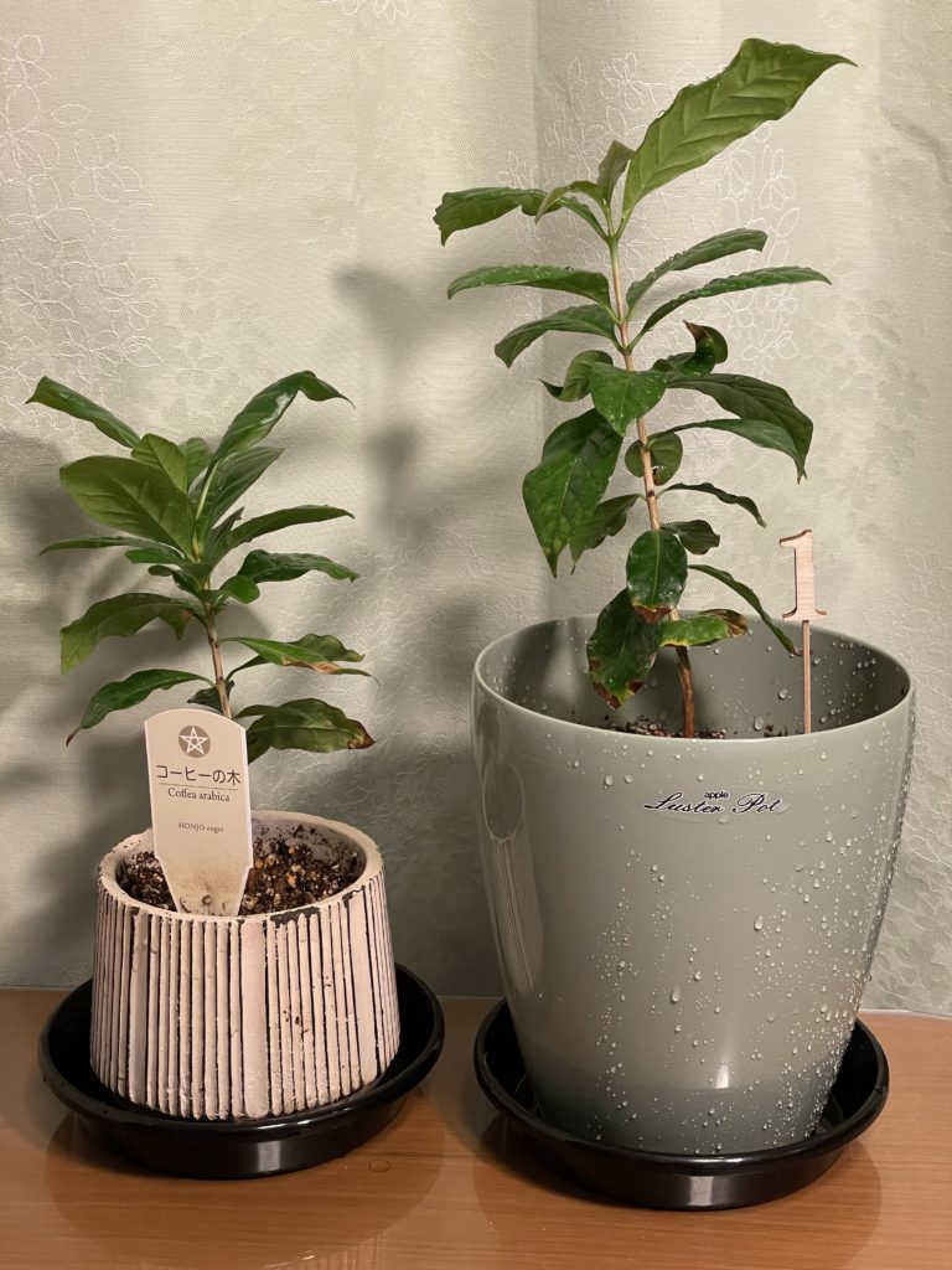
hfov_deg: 28.0
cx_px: 476
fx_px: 1907
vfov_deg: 36.8
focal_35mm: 52
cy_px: 635
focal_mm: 6
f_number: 2
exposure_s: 1/50
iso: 250
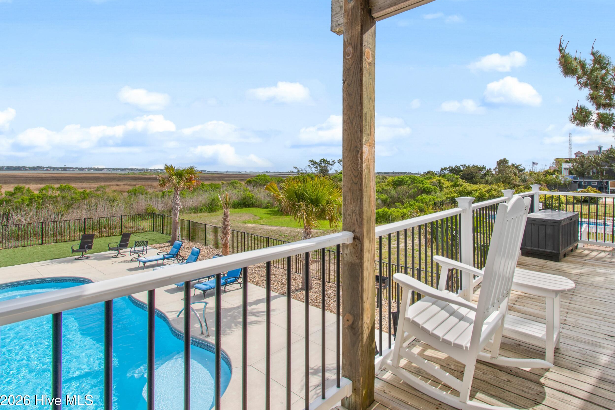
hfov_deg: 89.2
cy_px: 177
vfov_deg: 67.1
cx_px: 357
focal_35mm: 18
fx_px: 307
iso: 100
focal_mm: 10
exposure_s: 1/200
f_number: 7.1
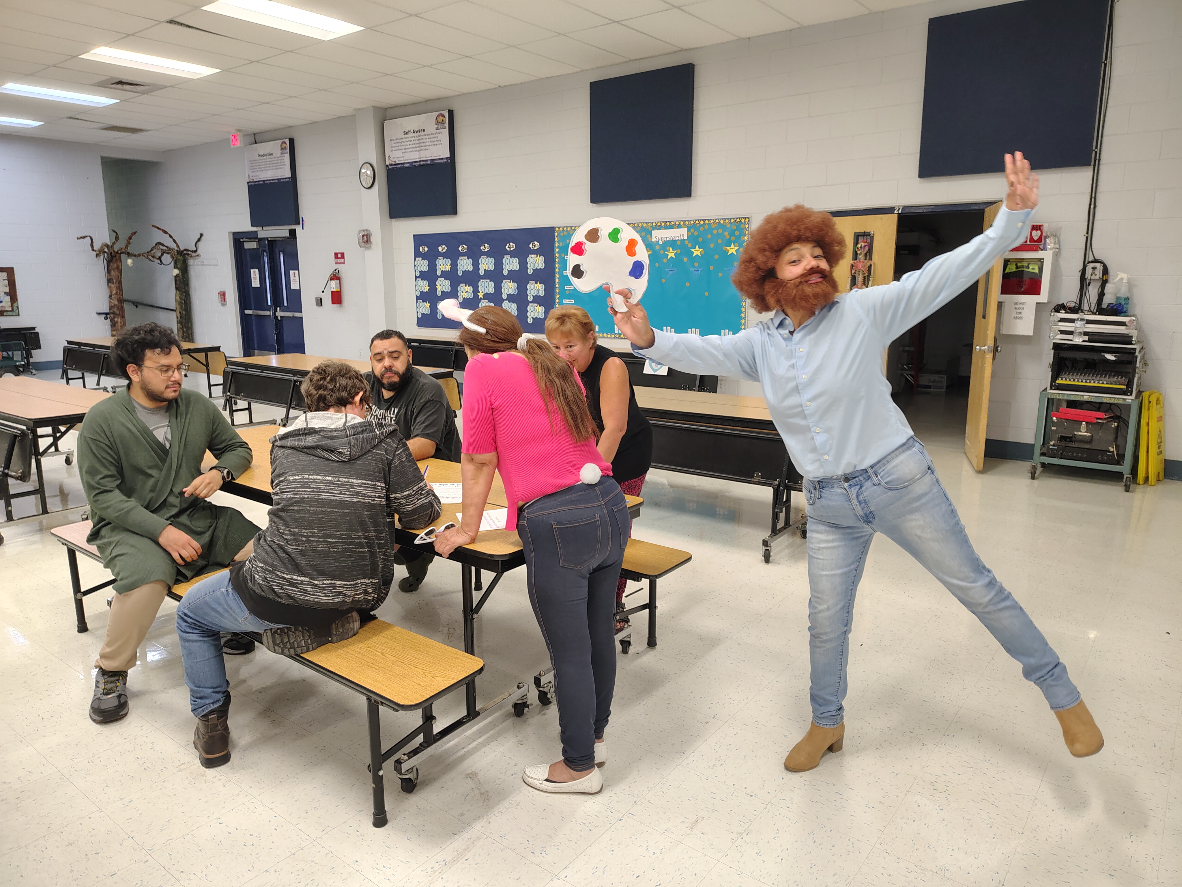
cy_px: 444
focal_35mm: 24
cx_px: 591
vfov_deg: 56.8
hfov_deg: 71.6
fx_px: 820
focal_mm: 5.56
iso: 661
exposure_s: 1/60
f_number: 1.8
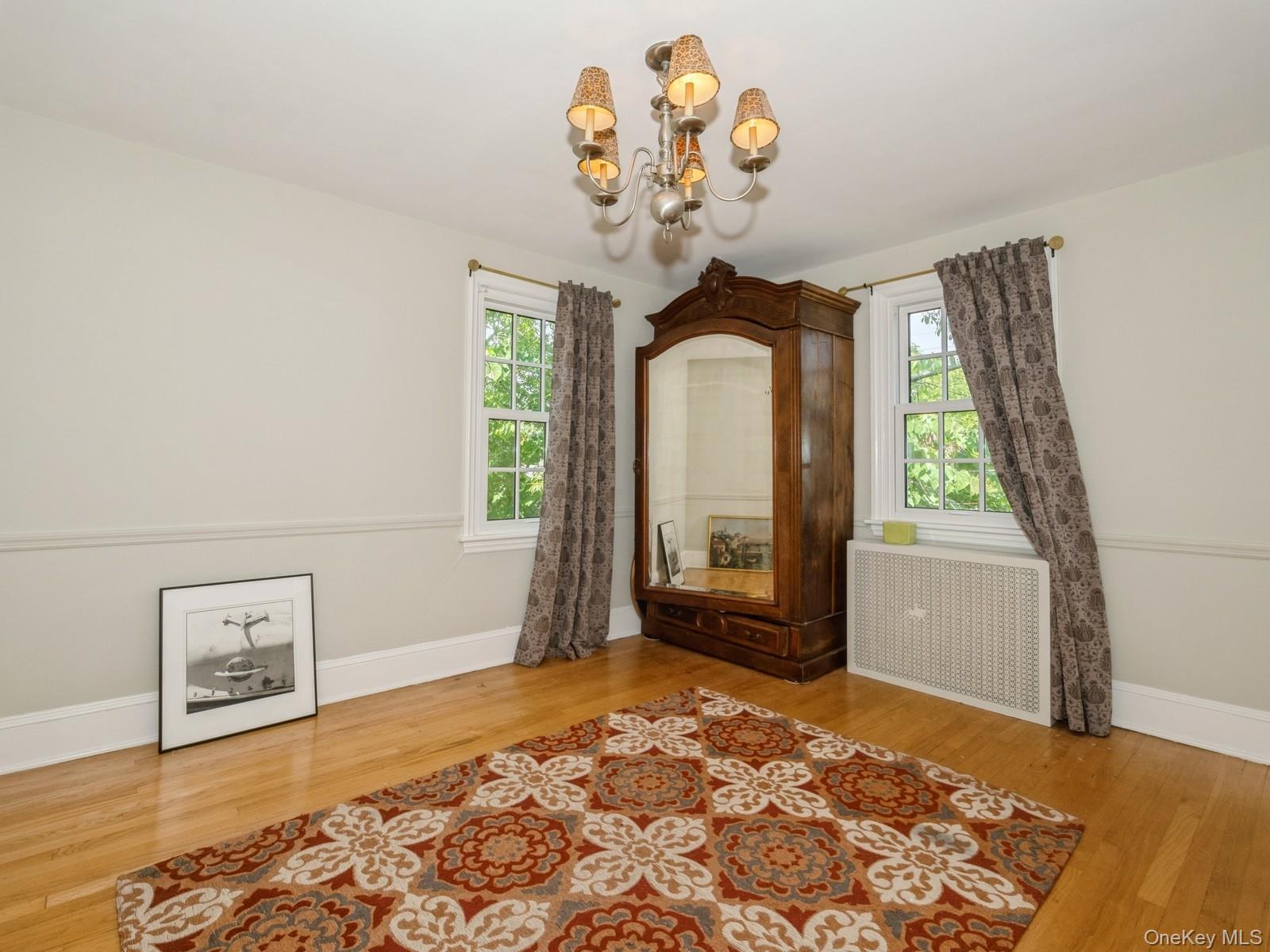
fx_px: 587
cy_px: 476
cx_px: 635
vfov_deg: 78.1
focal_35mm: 16
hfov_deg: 94.5
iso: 200
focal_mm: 8
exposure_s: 1/60
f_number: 8
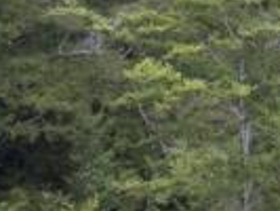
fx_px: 882
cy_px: -96
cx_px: 333
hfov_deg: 17.2
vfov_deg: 12.9
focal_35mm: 109
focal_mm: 4.15
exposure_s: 1/519
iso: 25
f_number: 2.2
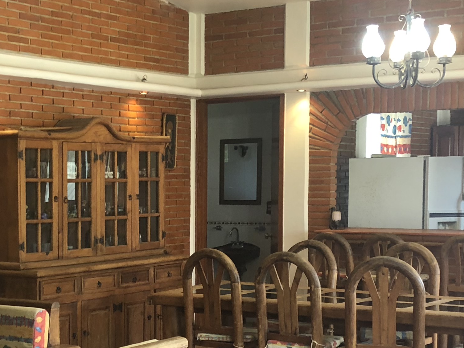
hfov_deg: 25.5
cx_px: 85
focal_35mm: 75
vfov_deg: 19.4
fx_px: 1005
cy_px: 278
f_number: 1.8
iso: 40
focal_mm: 4
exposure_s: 1/17
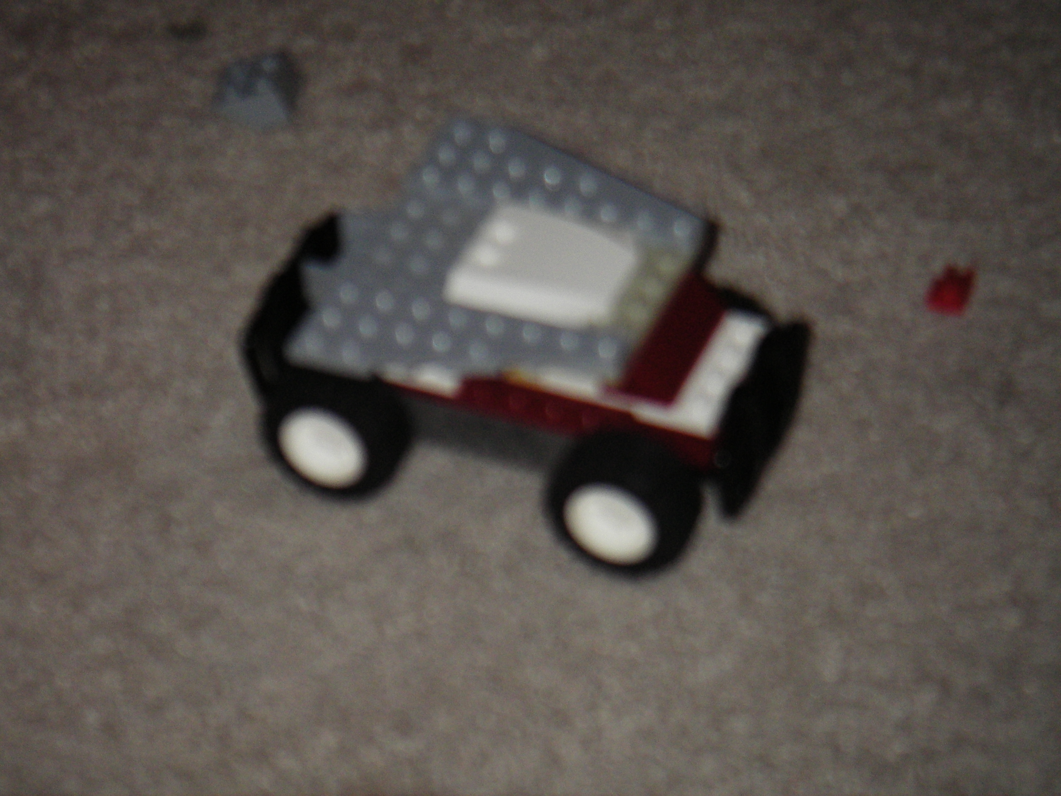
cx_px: 530
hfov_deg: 17.3
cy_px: 398
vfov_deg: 13.0
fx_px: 3494
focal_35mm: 114
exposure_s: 1/60
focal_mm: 18.9
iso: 100
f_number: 4
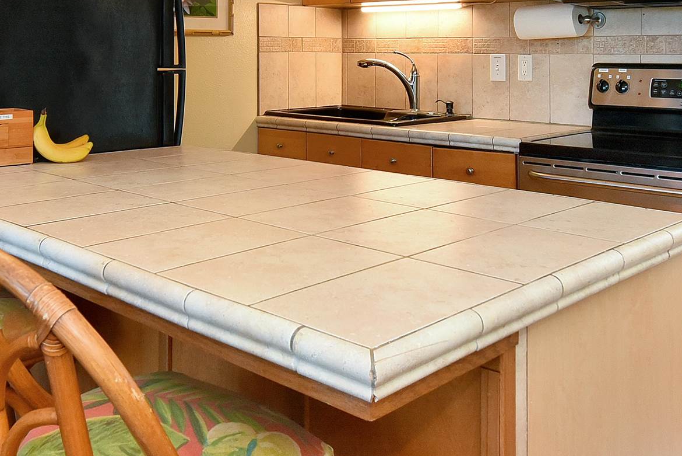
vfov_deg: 30.6
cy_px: 50
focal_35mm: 42
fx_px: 796
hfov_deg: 46.4
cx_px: 326
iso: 6400
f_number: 16
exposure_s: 1/60
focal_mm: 16
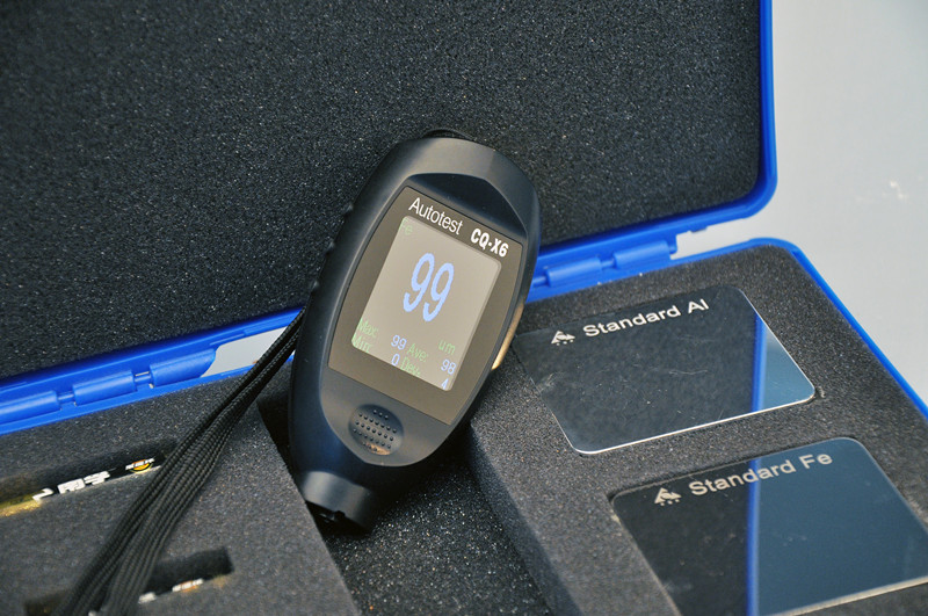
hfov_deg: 18.2
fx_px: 2896
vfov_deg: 12.1
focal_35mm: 112
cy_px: 308
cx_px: 464
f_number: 5.3
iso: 640
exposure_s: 1/25
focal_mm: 75
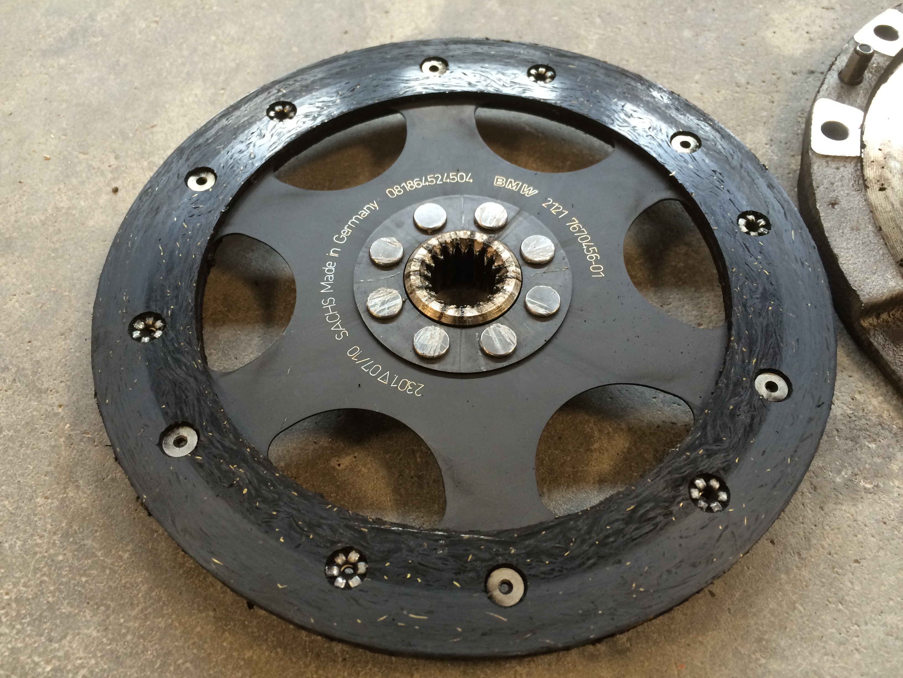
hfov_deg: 61.7
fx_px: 756
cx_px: 452
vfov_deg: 48.2
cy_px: 339
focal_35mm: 29
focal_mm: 4.15
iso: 100
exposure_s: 1/30
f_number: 2.2
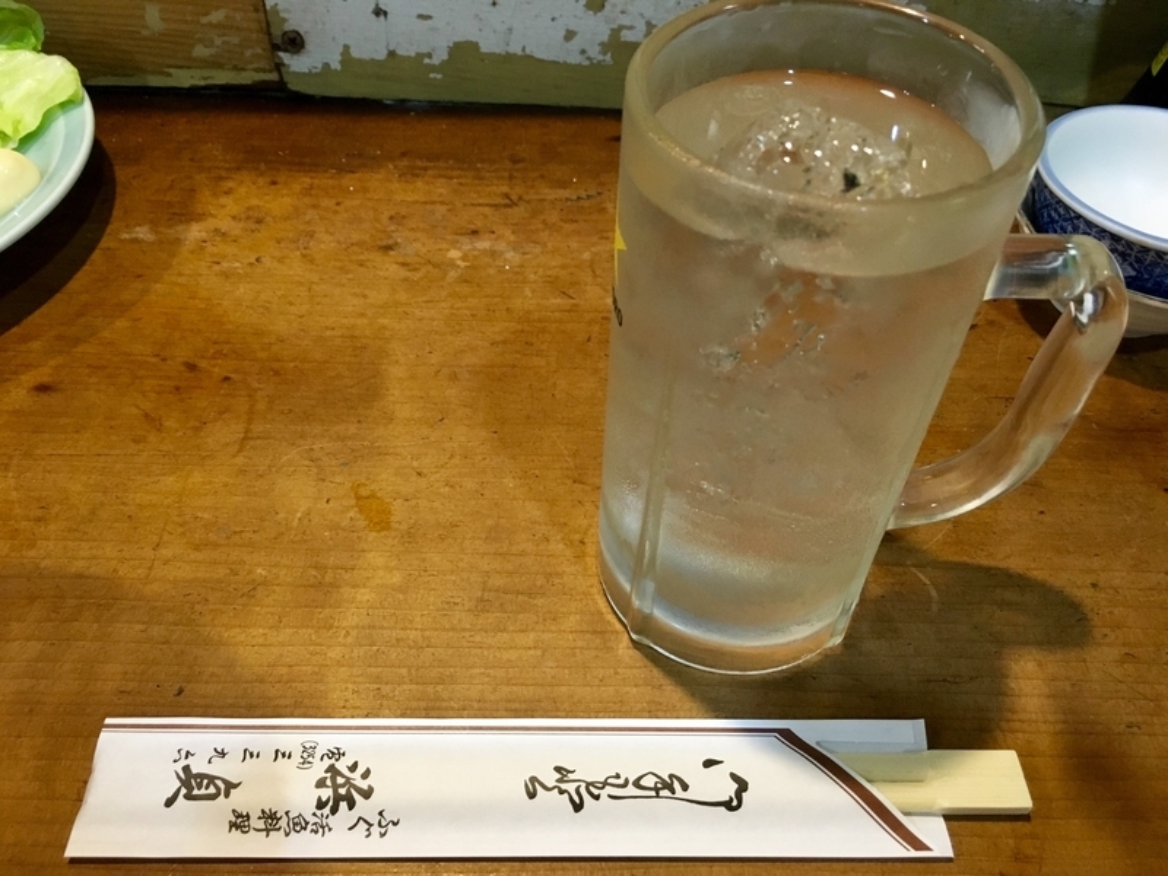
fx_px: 979
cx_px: 584
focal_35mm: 29
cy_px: 438
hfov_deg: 61.7
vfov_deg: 48.2
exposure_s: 1/20
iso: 200
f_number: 2.2
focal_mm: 4.15
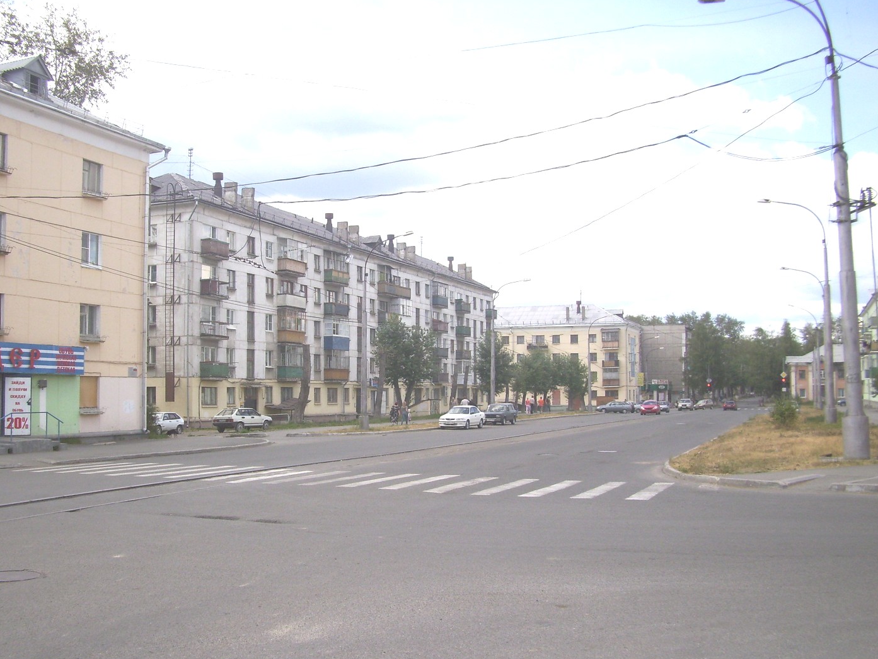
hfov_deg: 50.1
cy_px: 357
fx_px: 939
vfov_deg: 38.6
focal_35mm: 37
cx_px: 437
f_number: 5.6
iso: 80
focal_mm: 5.7
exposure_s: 1/200
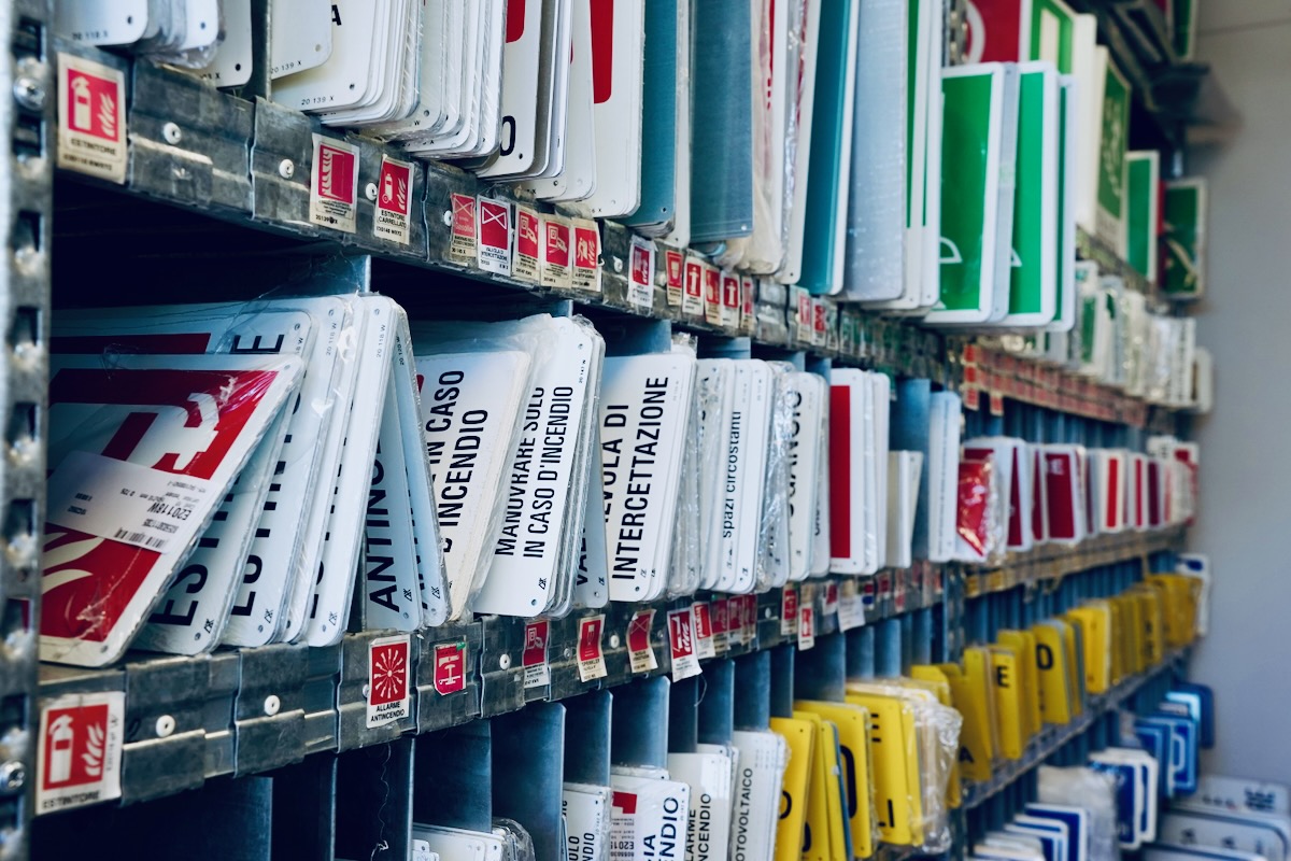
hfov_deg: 49.6
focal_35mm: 39
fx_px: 1398
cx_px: 646
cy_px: 430
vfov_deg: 34.2
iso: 1250
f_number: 7.1
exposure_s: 1/100
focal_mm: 39
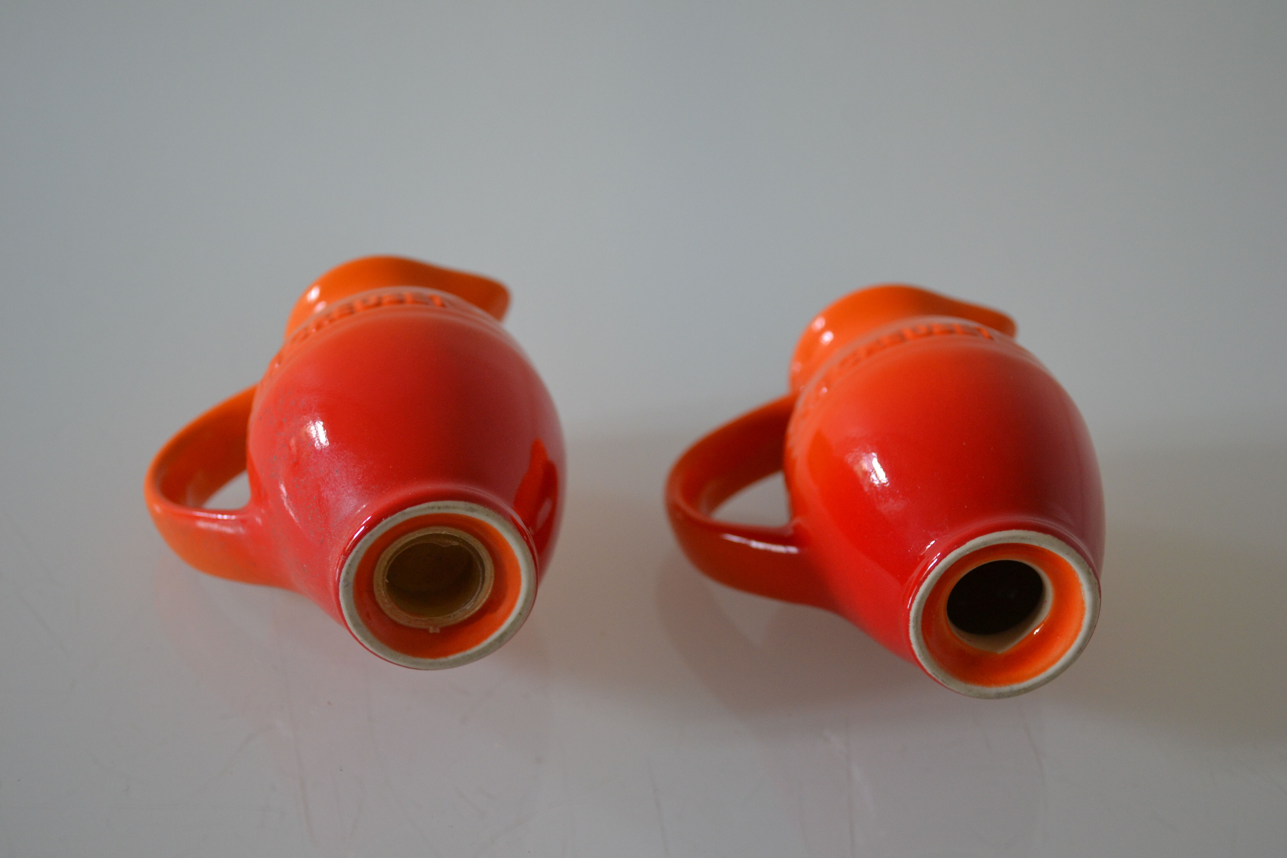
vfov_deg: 25.1
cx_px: 644
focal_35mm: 54
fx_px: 1930
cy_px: 429
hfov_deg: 36.9
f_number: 5
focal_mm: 36
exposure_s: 1/15
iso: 560
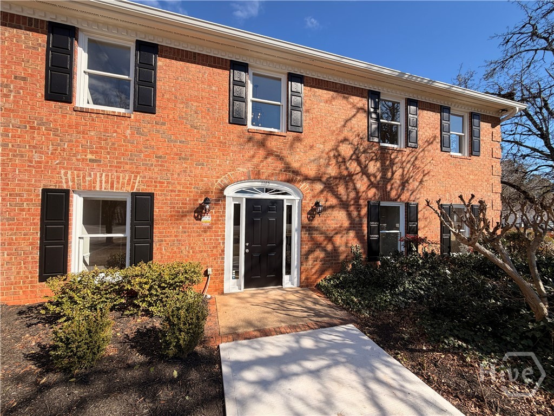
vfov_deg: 85.7
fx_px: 224
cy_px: 208
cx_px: 277
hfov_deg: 102.1
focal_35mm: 14
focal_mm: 2.22
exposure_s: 1/770
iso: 32
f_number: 2.2
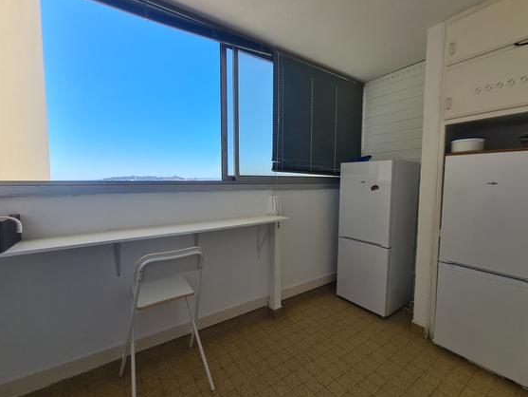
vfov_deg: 85.7
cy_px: 196
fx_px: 214
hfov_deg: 102.0
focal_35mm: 14
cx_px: 251
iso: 50
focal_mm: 2.2
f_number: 2.2
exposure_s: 1/736
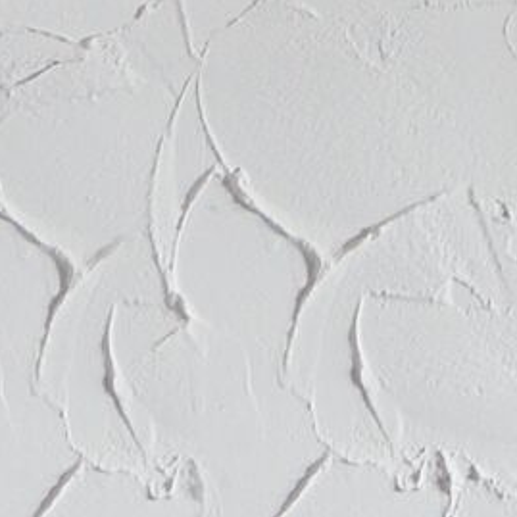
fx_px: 5613
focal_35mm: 332
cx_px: -78
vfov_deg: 5.1
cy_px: -634
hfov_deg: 5.3
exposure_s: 1/13
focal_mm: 35
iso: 400
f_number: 5.6
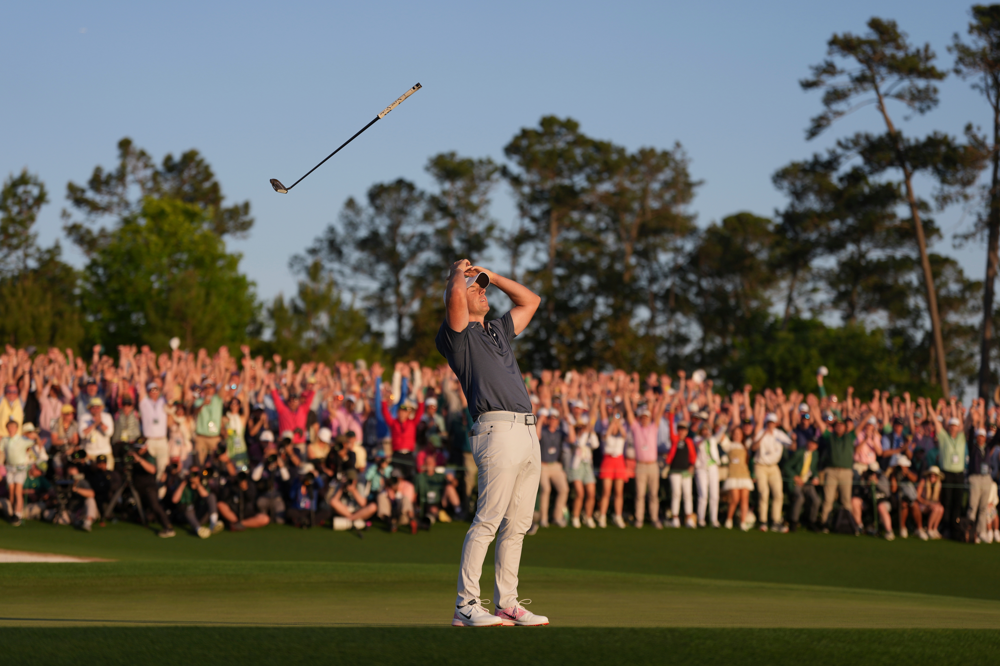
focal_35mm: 105
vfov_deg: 13.0
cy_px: 333
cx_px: 500
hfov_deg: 19.5
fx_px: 2916
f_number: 2.8
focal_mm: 105
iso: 125
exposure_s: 1/2000
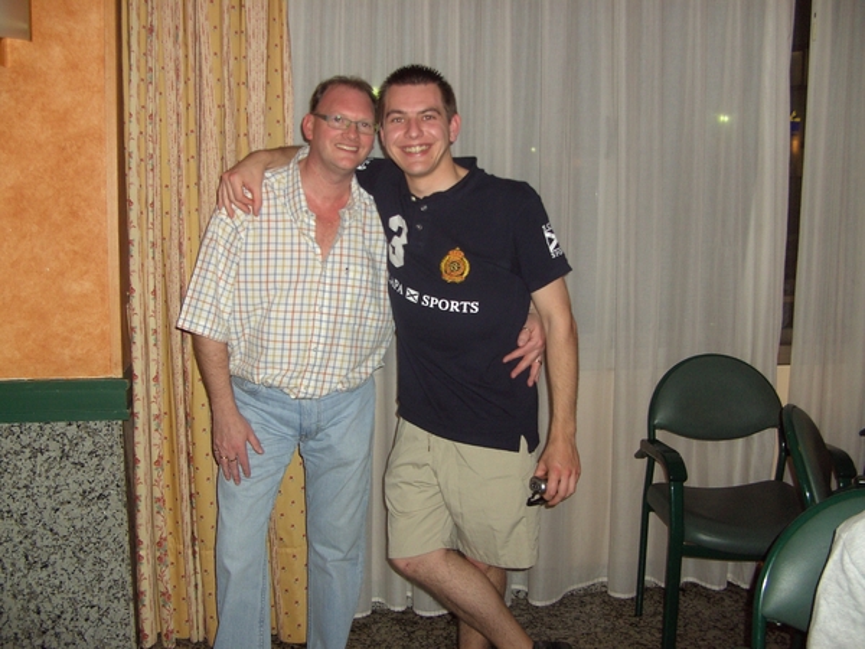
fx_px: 925
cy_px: 324
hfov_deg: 50.1
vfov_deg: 38.7
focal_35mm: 37
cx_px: 432
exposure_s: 1/50
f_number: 2.8
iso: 100
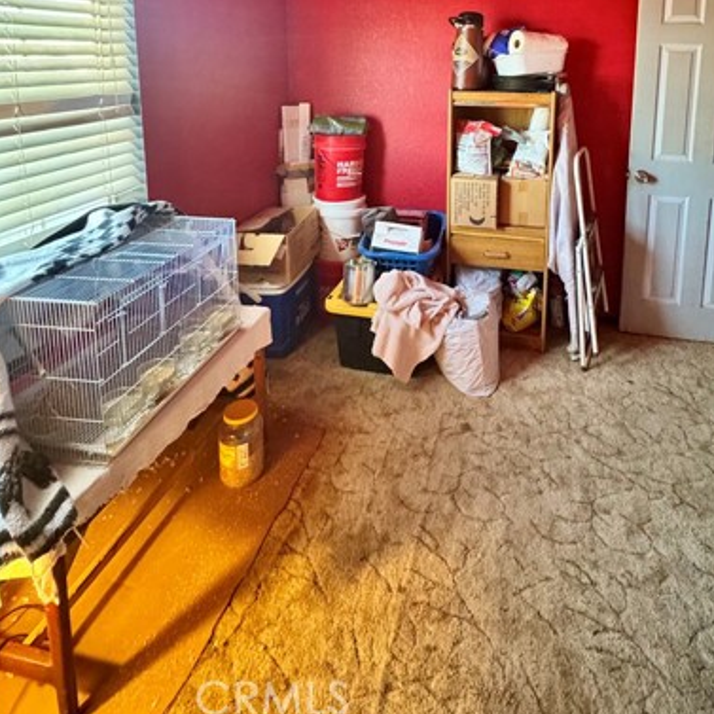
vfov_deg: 64.2
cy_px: 119
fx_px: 490
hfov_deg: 71.2
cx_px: 436
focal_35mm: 21
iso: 1000
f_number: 2.2
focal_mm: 2.22
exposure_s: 1/40
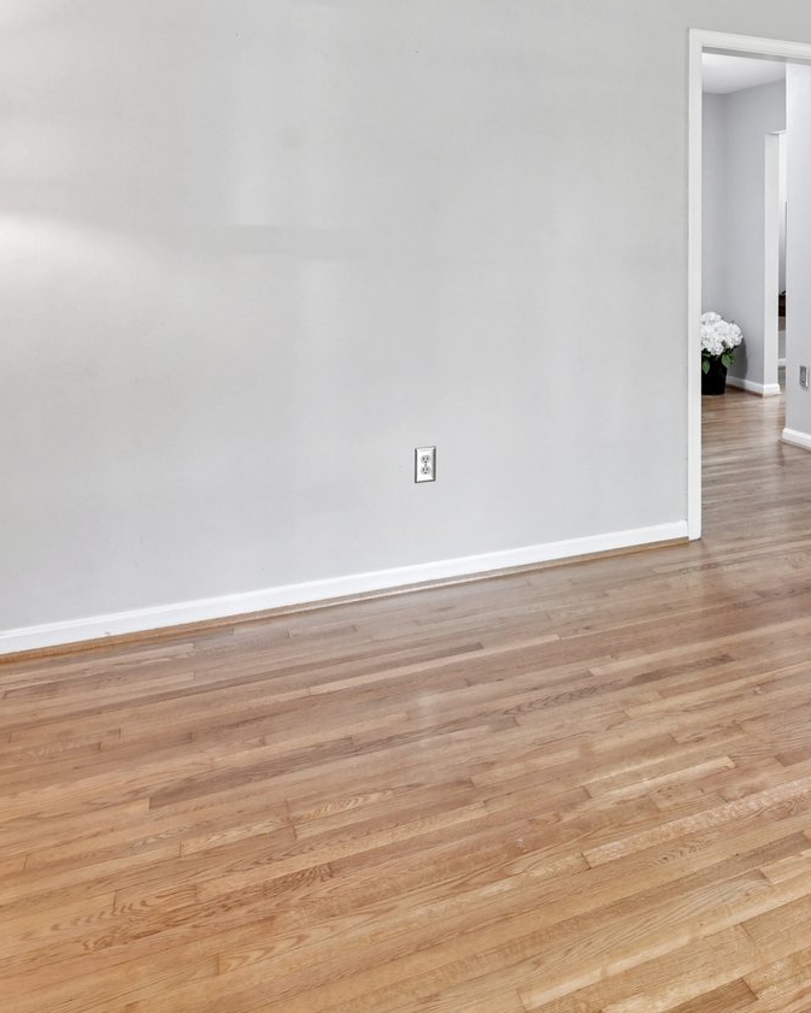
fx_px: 960
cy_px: 235
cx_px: 756
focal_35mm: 32
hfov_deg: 41.5
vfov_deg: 52.8
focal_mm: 14
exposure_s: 1/15
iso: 400
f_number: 8
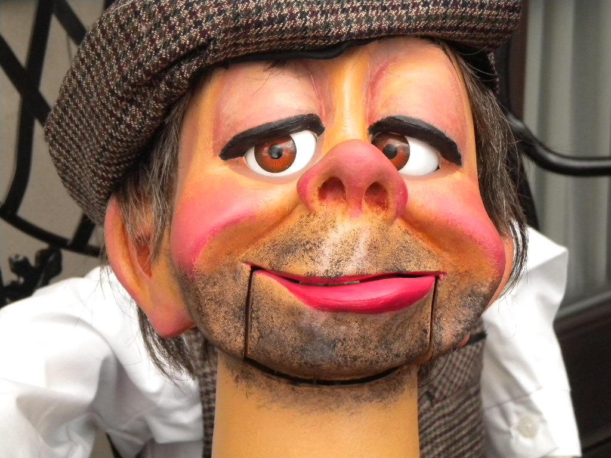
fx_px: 1853
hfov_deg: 18.7
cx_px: 306
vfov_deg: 14.1
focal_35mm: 105
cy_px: 229
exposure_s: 1/350
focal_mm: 18.9
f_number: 5.9
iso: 400
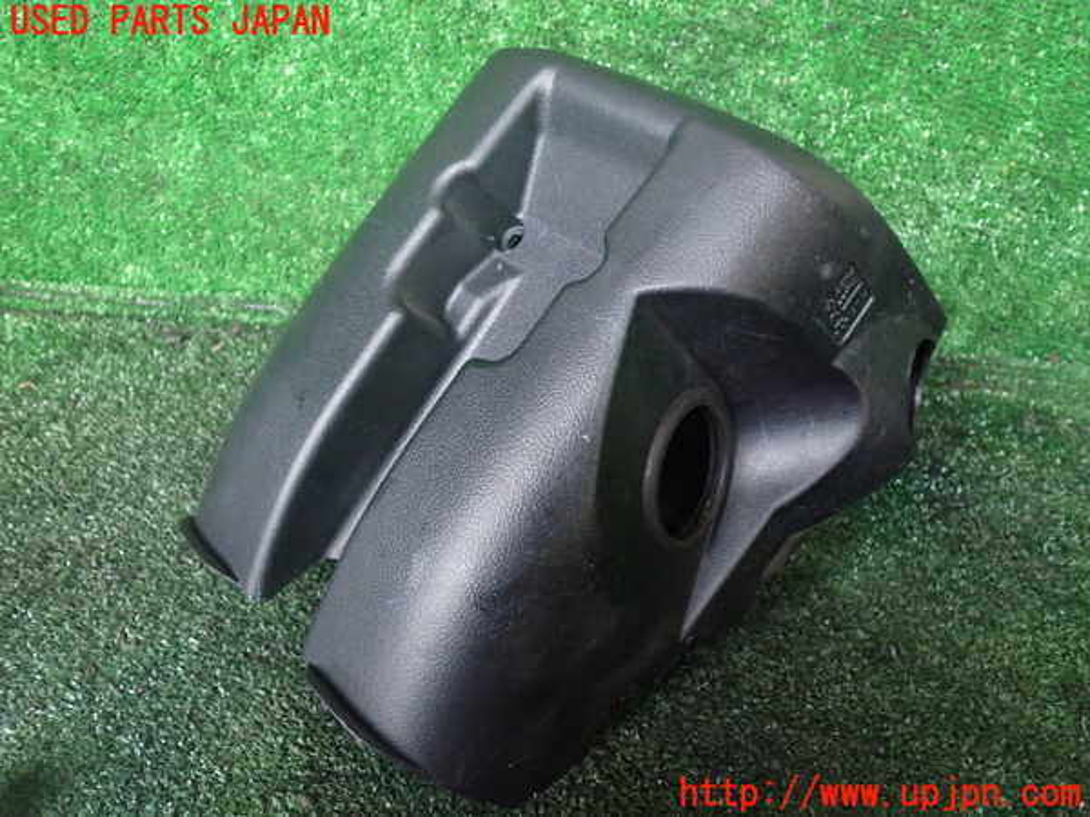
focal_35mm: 30
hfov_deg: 60.0
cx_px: 545
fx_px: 945
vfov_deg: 46.8
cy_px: 408
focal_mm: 5.4
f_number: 2.3
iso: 800
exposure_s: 1/20
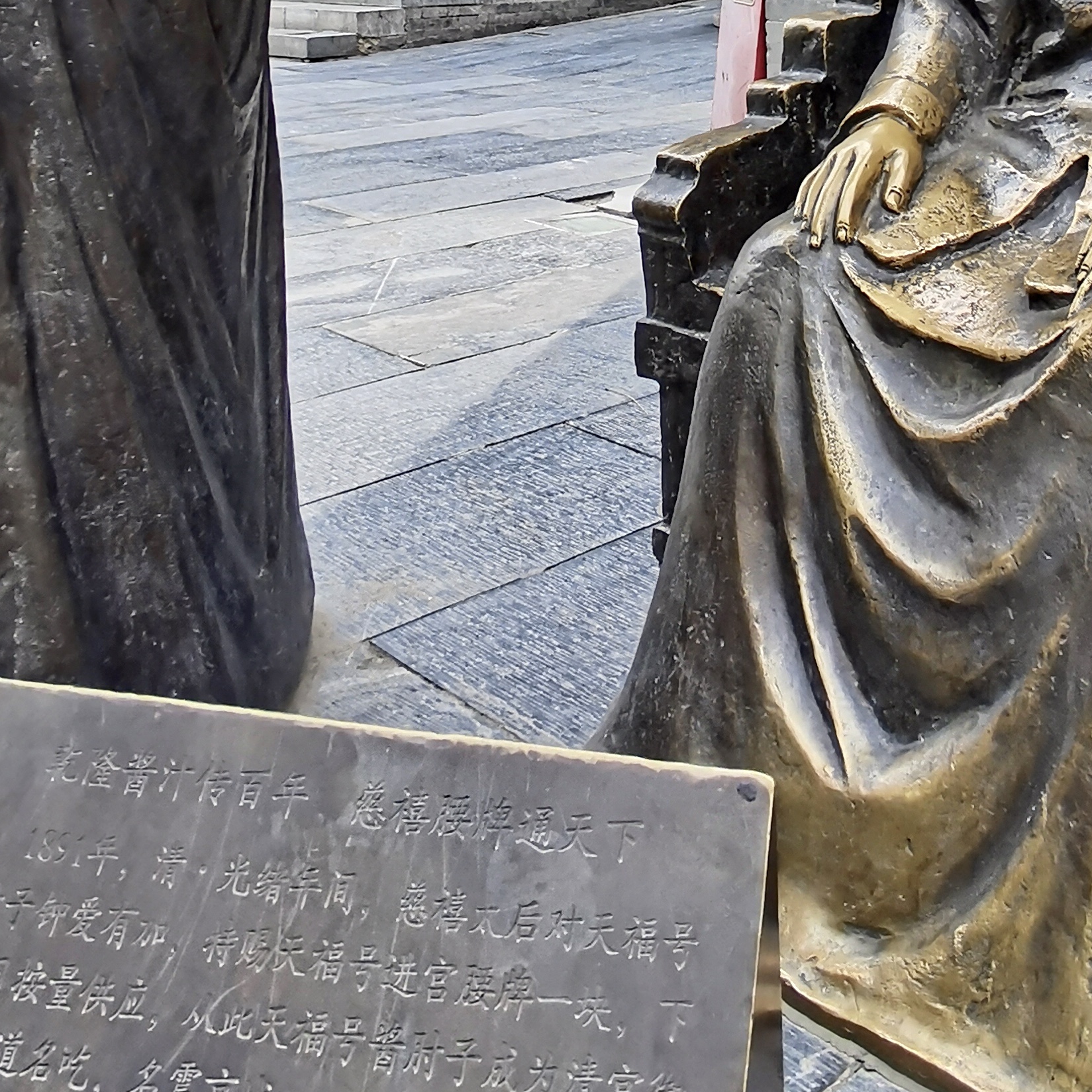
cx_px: 741
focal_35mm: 42
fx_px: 1499
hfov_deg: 39.5
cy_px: -132
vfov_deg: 34.2
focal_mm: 2.2
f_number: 2.2
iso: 50
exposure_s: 1/286
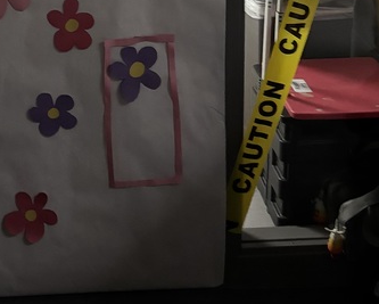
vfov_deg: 17.7
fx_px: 876
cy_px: -145
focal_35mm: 78
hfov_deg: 24.4
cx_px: 160
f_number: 1.6
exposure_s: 1/24
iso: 1000
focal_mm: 5.96
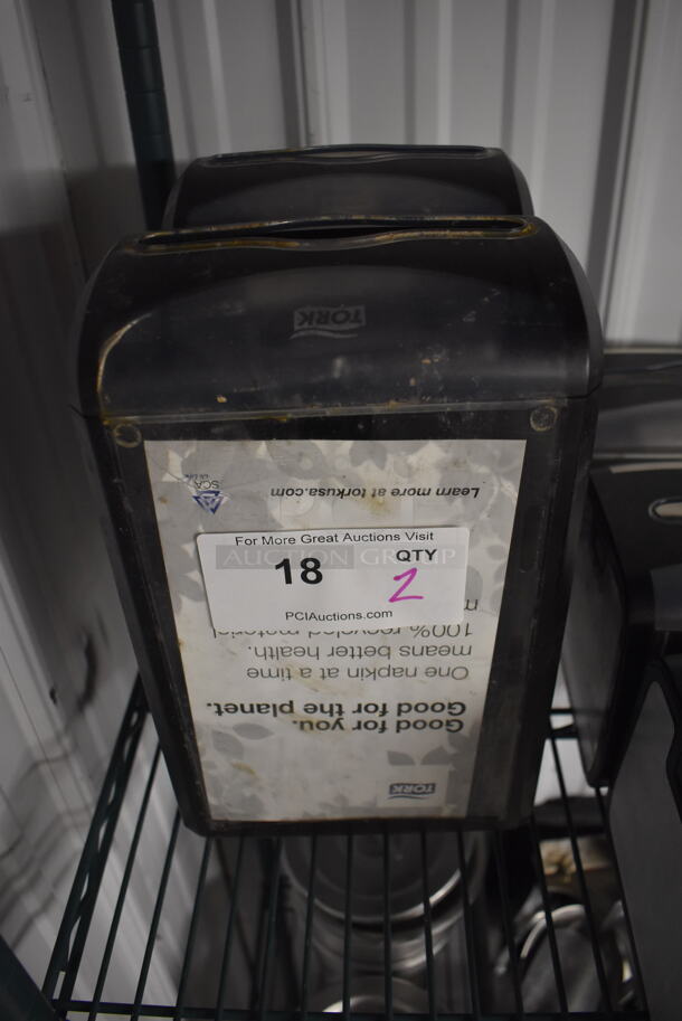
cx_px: 341
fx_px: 766
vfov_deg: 67.3
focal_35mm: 27
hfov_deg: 48.0
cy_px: 510
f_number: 3.5
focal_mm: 18
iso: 1600
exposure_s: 1/125
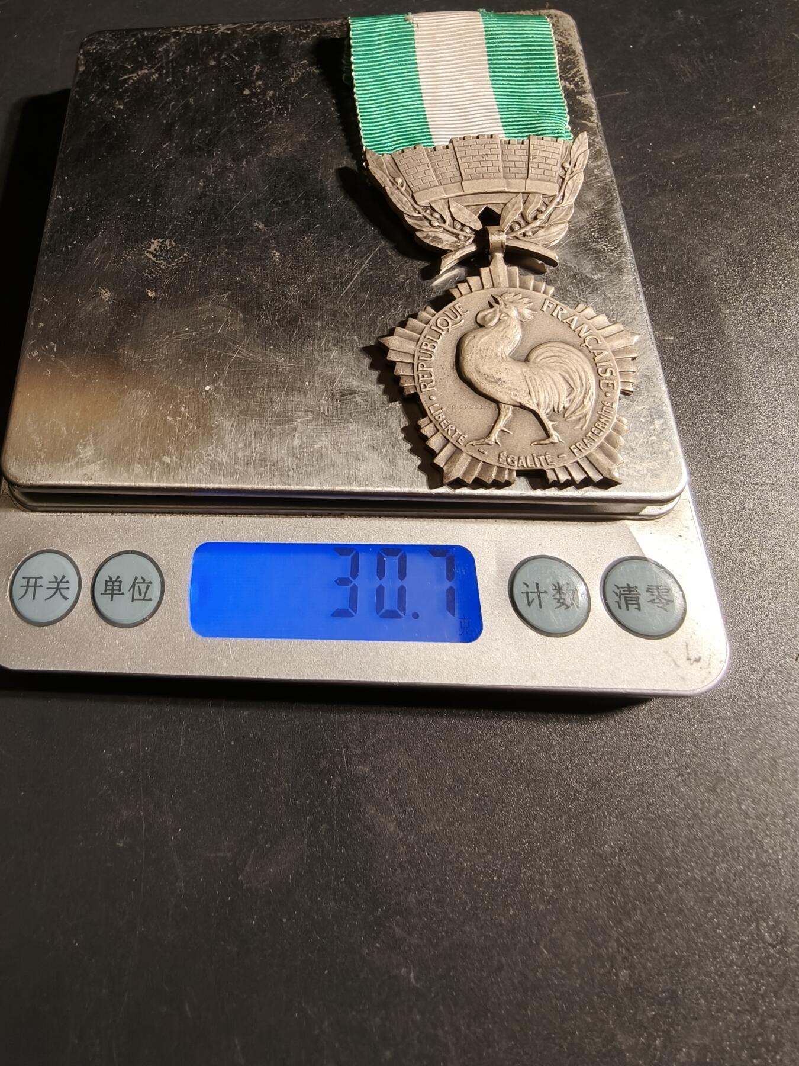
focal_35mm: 23
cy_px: 533
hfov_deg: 58.9
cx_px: 400
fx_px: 708
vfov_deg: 73.9
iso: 125
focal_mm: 2.32
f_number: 2
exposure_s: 1/100
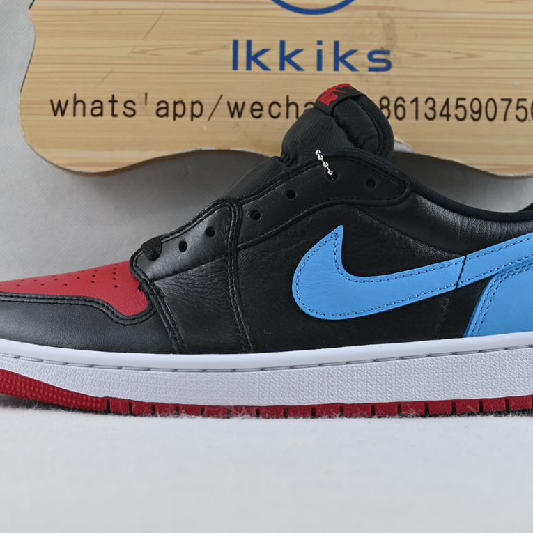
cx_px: 304
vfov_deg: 25.4
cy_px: 266
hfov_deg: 25.3
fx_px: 1185
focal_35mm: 68
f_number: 5
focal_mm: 34
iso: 125
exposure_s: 1/60
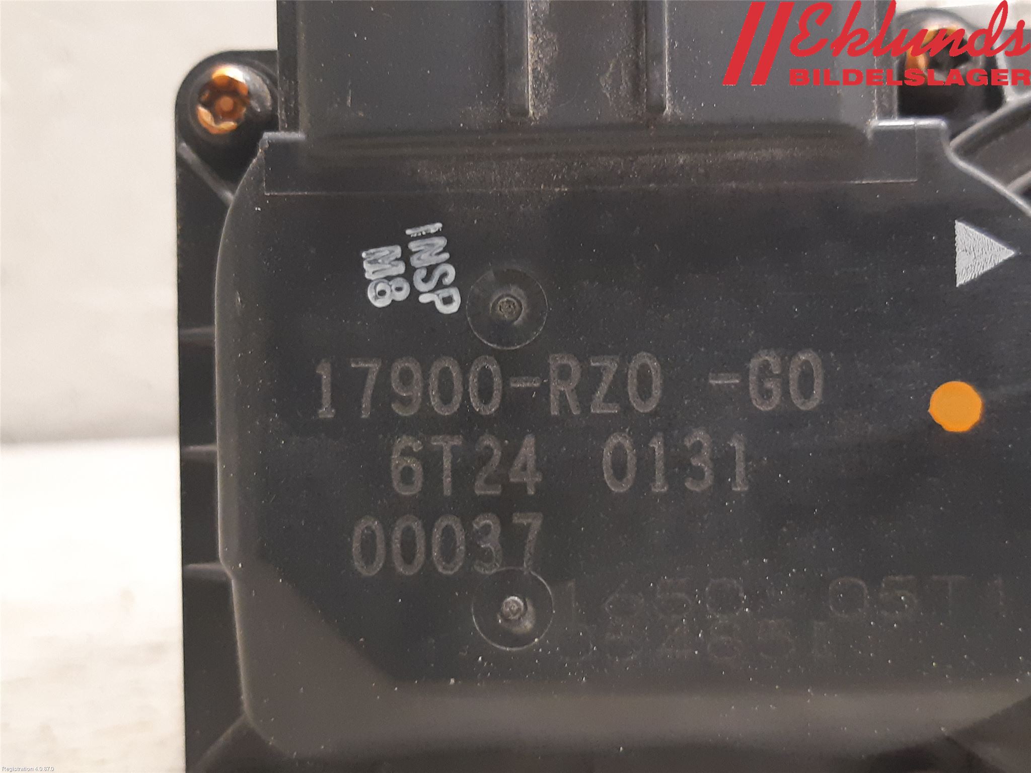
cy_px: 386
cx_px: 516
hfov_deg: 67.3
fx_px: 774
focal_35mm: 26
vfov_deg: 53.1
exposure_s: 1/25
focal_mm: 3.93
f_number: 1.7
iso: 250
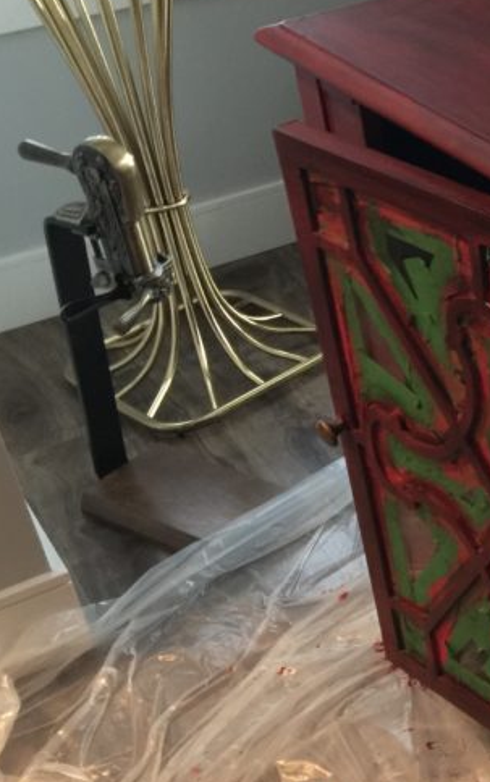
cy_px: 389
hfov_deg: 17.8
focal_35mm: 65
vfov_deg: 31.5
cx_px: 742
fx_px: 1387
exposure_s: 1/4
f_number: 2.2
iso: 100
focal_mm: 4.15
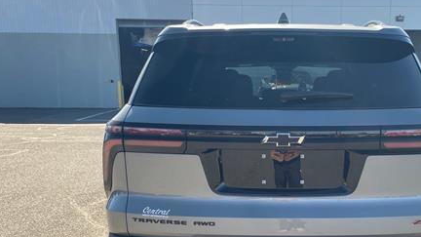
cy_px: 169
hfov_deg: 47.7
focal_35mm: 42
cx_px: 275
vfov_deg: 28.1
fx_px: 469
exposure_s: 1/412
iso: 32
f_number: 1.6
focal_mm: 4.2
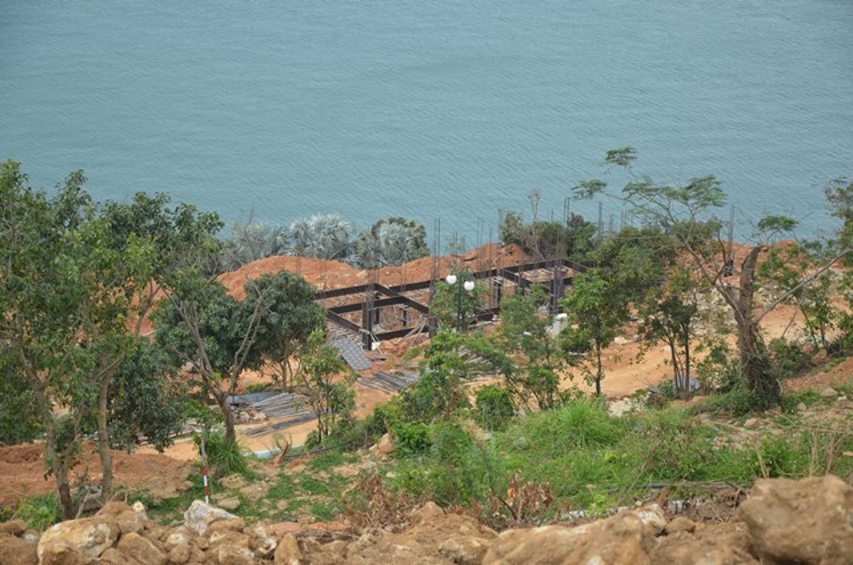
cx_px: 426
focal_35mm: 99
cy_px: 282
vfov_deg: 13.8
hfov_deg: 20.7
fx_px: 2341
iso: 400
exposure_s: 1/500
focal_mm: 66
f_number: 5.3
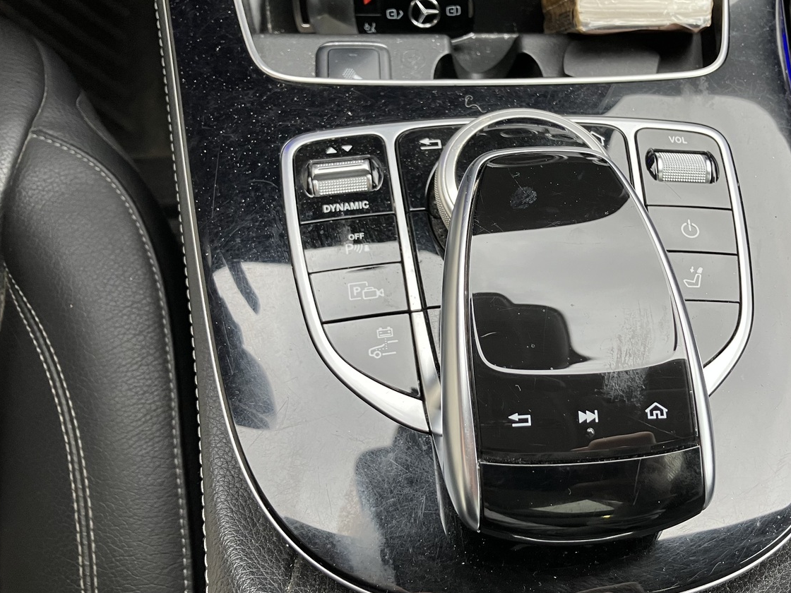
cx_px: 489
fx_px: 823
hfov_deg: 50.9
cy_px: 267
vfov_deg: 39.6
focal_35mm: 36
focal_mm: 3.99
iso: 80
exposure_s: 1/85
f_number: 1.8
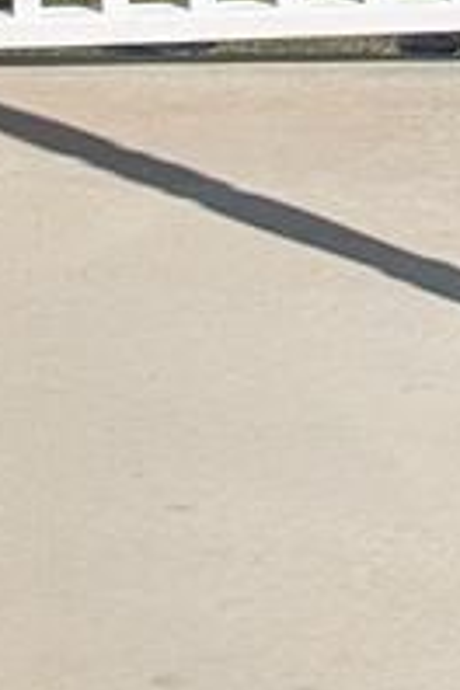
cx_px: 429
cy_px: 3
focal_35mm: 194
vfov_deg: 10.5
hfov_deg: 7.1
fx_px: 3718
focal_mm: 6.81
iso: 41
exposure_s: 1/2463
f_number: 1.85
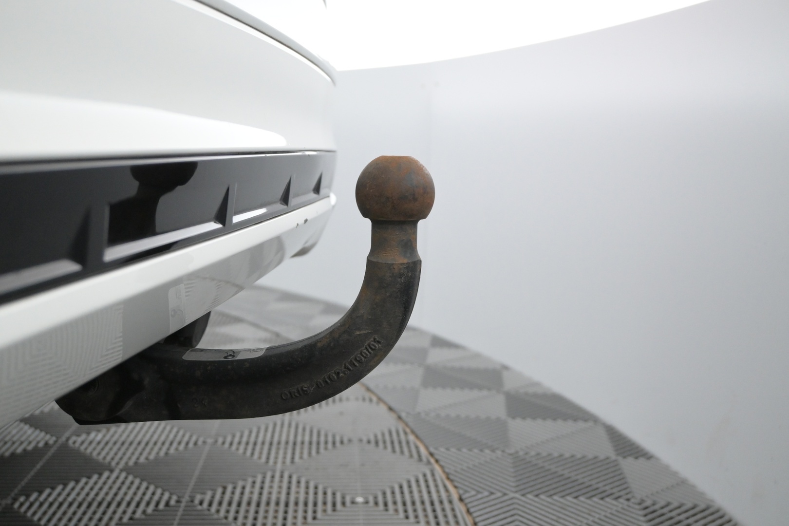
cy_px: 263
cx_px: 394
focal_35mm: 38
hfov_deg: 51.3
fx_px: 822
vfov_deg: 35.5
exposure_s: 1/100
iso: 2500
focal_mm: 25
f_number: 5
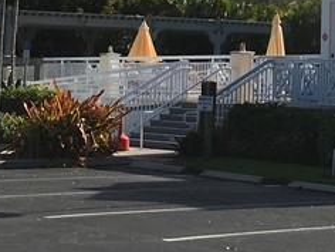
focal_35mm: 126
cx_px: 368
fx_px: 1219
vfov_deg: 11.6
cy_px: -30
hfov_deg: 15.2
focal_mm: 4.15
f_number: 2.2
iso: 25
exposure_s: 1/2262
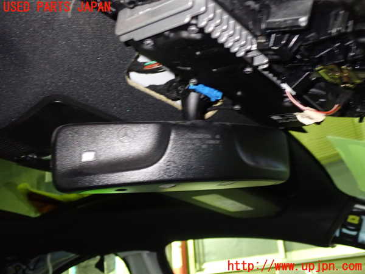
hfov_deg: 51.4
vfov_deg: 39.7
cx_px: 182
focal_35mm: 36
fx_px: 380
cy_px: 137
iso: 800
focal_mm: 6.37
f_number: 2.5
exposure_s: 1/13
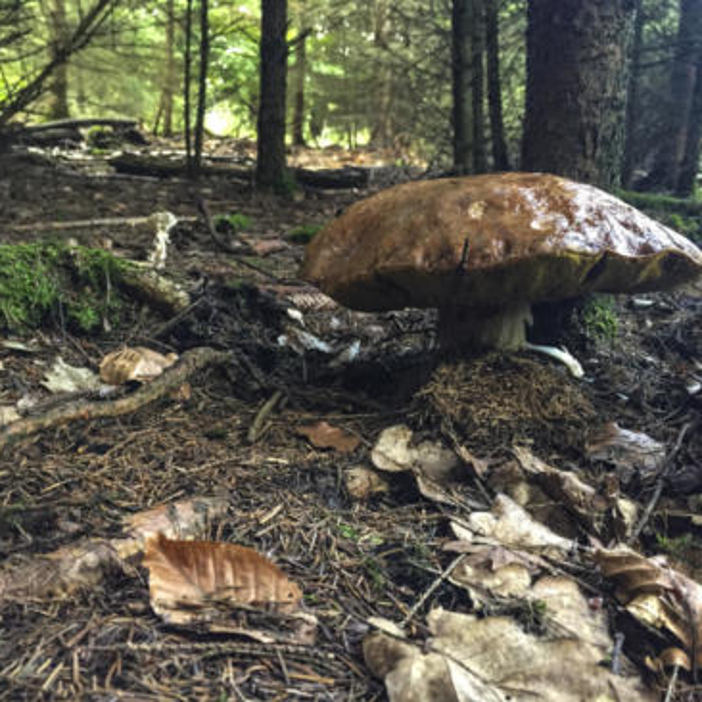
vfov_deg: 47.2
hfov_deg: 47.2
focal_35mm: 35
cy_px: 344
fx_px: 803
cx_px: 322
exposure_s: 1/35
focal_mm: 4.15
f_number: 2.2
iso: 200
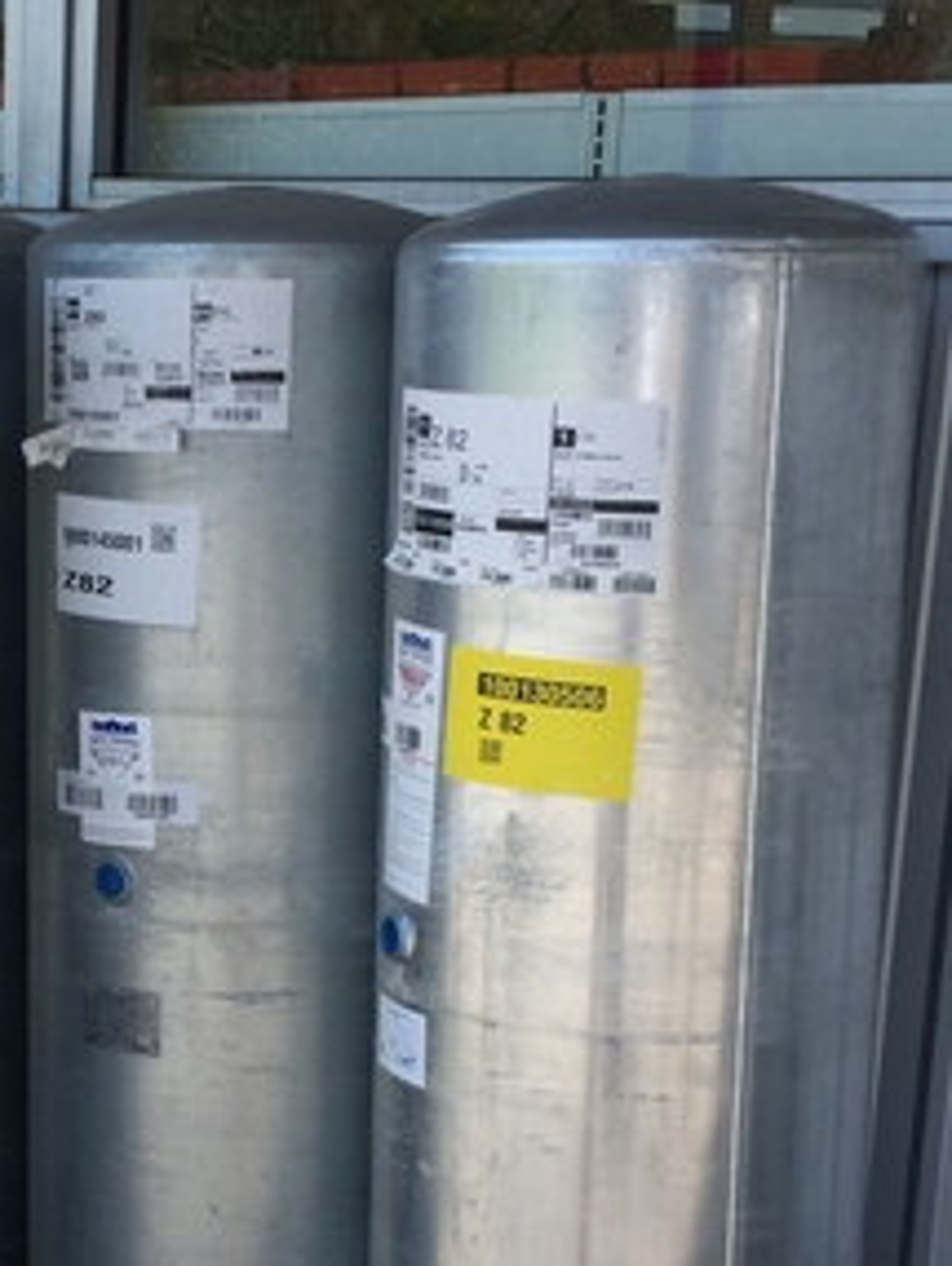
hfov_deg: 19.6
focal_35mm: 73
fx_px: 2673
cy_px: 872
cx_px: -22
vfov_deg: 26.5
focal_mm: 4.15
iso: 32
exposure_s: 1/791
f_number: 2.2
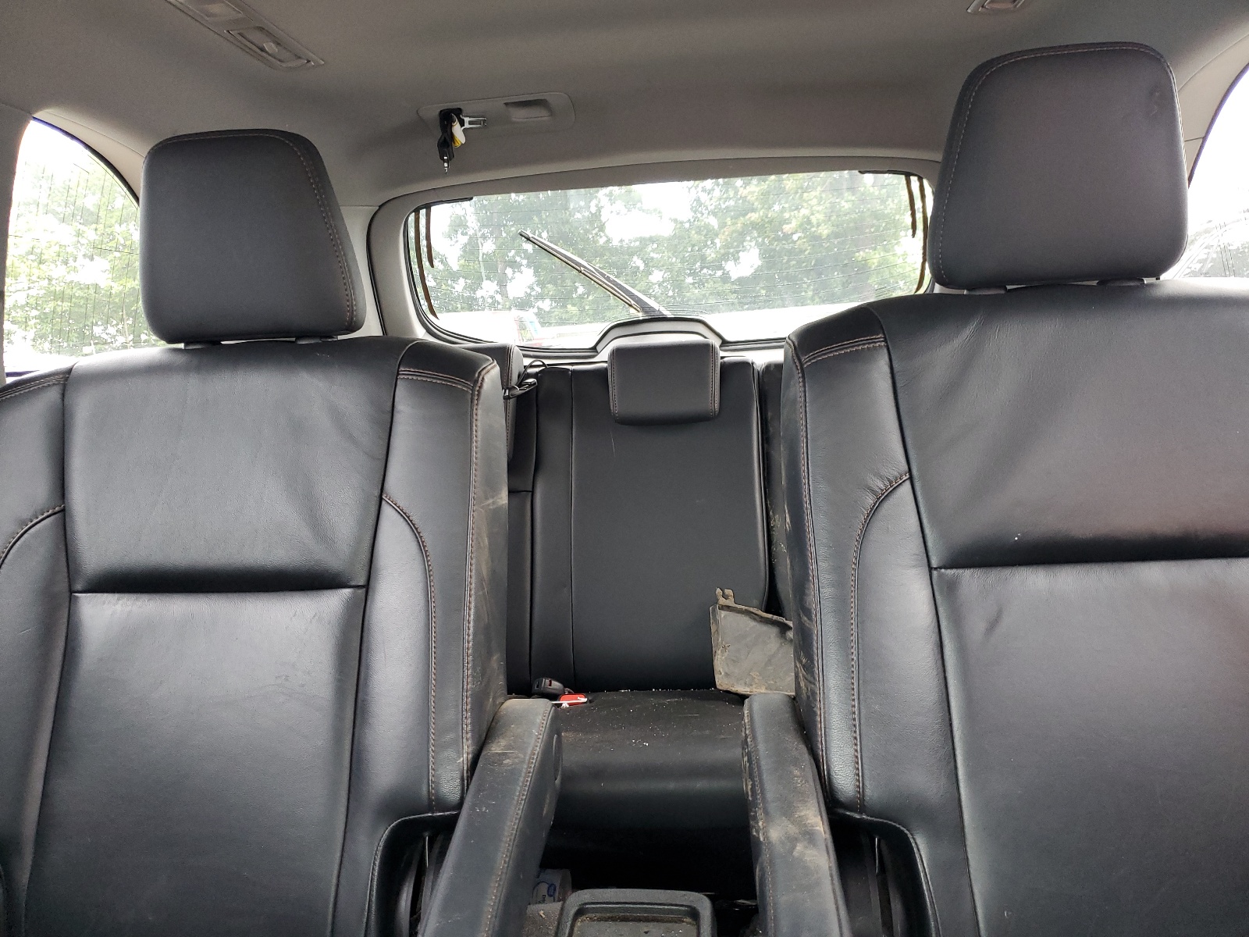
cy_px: 468
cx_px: 624
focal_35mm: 26
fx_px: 938
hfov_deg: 67.3
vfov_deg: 53.1
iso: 144
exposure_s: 1/60.2
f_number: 1.5
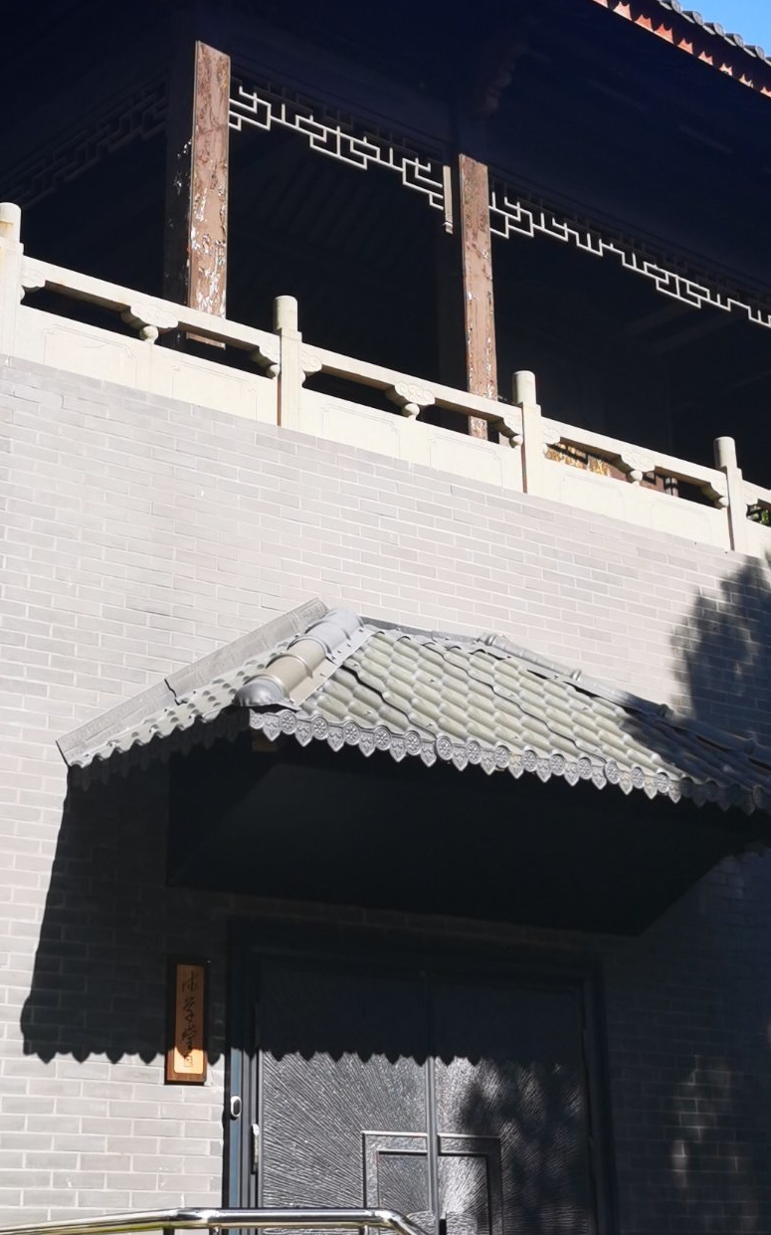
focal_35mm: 63
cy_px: 339
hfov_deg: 20.6
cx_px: 386
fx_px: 2119
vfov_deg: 32.0
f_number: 1.6
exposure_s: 1/2500
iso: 50
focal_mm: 5.56
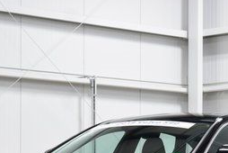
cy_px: 184
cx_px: 137
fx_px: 957
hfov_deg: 13.6
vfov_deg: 9.0
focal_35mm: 151
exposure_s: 1/15
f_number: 6.3
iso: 500
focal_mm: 40
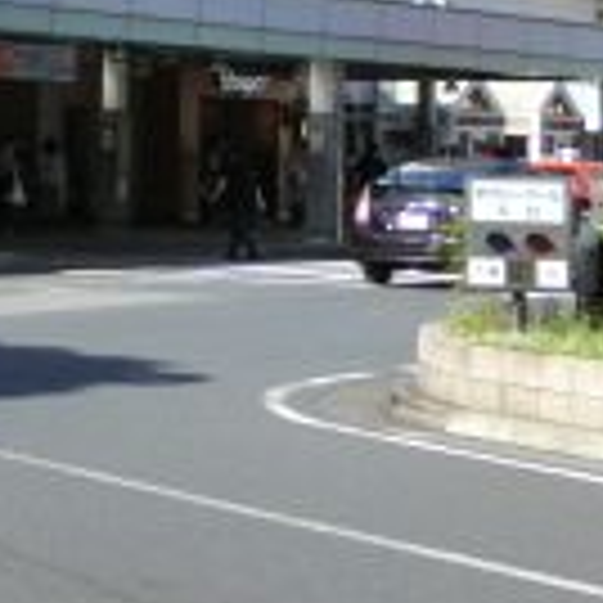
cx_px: -238
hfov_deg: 11.8
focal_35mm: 143
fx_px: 2818
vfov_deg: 12.0
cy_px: -117
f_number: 3.9
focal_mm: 6
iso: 80
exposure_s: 1/500
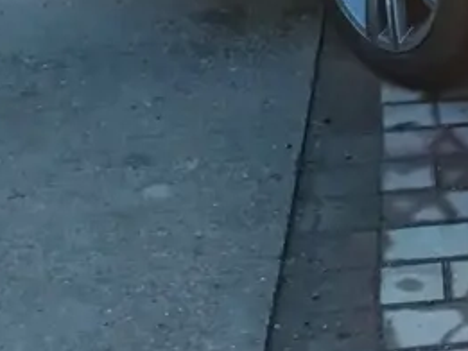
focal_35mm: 92
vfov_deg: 15.2
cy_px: -131
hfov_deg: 20.2
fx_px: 1244
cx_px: 536
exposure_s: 1/25
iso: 2064
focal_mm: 5.31
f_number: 1.7
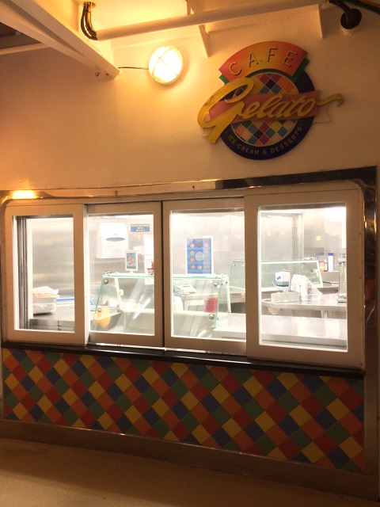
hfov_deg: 46.8
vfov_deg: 60.0
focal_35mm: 30
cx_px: 190
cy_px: 254
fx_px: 439
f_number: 2.2
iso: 320
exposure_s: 1/24
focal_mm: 4.12
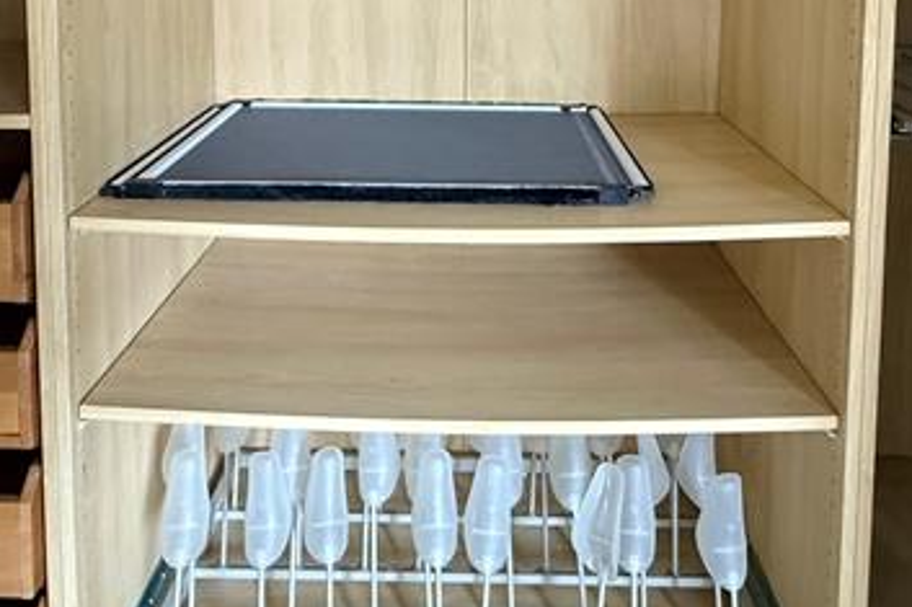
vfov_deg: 35.7
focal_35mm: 33
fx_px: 836
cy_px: -13
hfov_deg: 57.2
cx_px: 473
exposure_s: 1/60
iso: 640
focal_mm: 2.22
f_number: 2.2
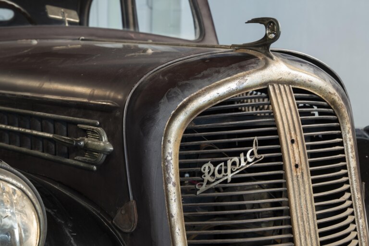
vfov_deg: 21.9
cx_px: 184
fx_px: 635
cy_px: 123
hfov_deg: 32.4
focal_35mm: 62
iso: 100
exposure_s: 6
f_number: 11
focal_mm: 62
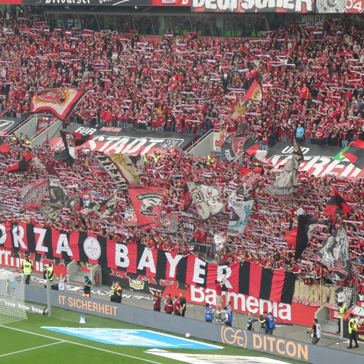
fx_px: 1499
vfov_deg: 13.8
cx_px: 125
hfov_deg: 13.8
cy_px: 183
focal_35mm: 126
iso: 200
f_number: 5.1
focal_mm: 19
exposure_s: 1/80
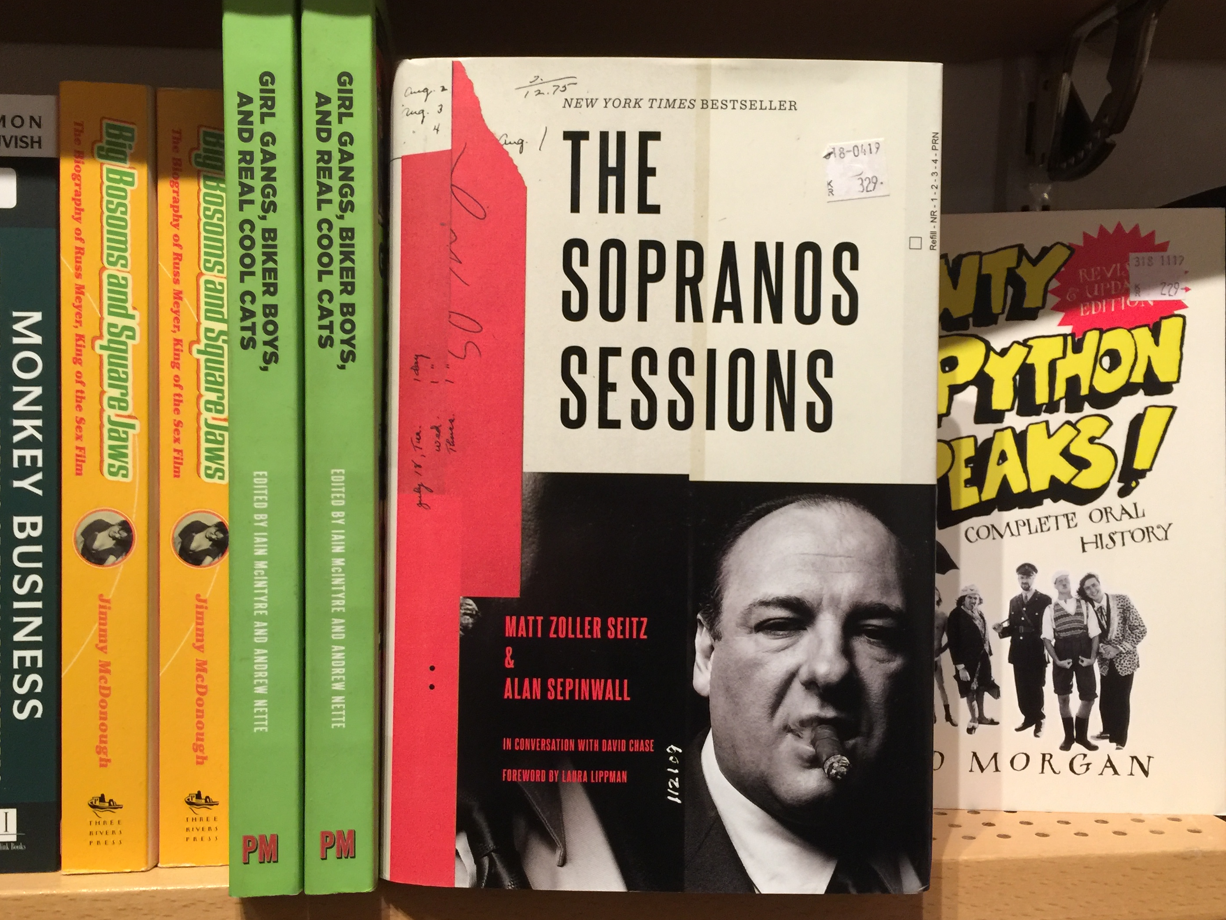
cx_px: 612
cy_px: 448
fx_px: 1204
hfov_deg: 54.0
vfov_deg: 41.8
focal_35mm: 34
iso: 100
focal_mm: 4.15
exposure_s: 1/17
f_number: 2.2
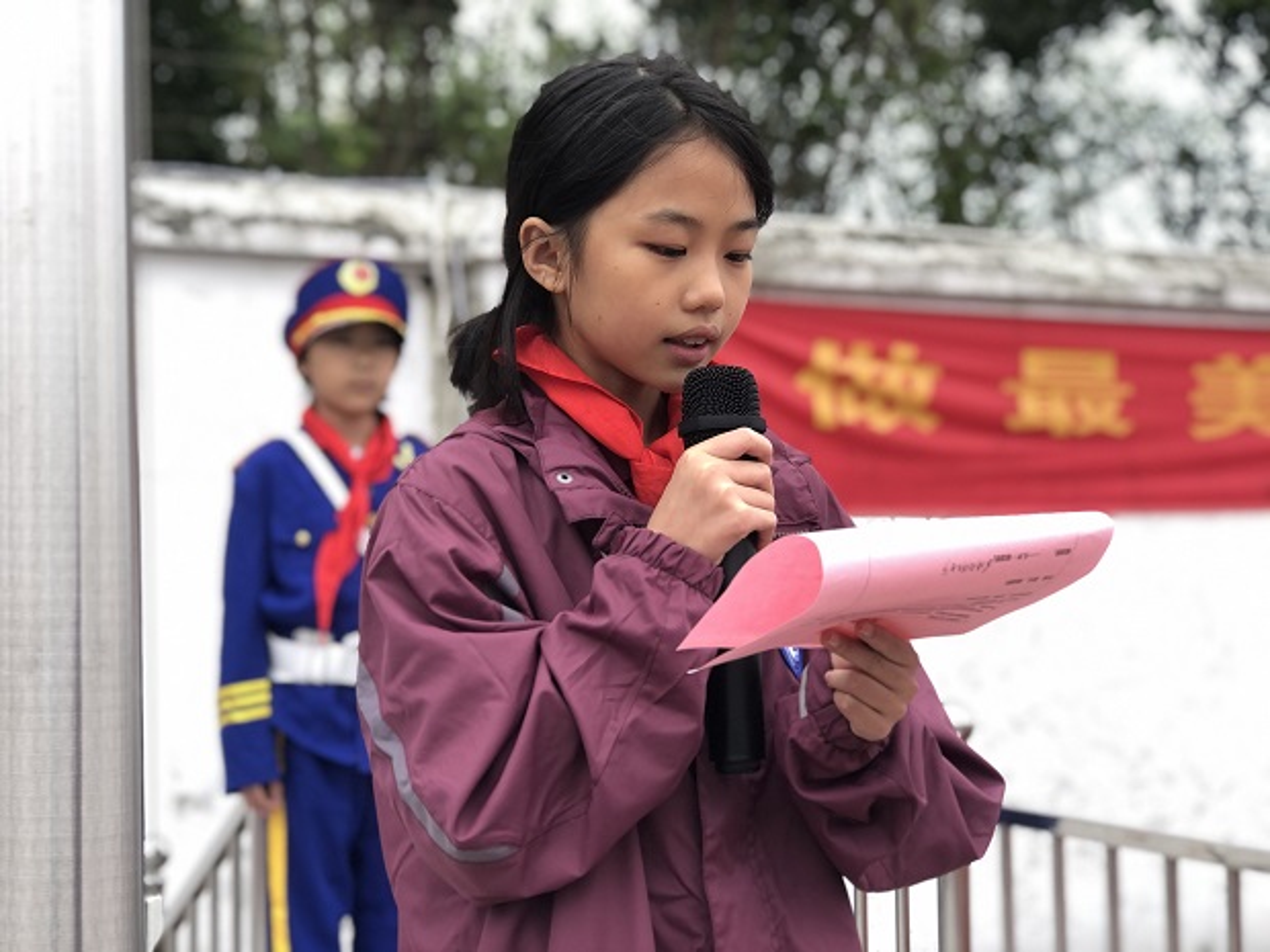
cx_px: 635
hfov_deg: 33.8
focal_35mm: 57
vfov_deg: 25.7
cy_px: 476
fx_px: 2091
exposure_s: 1/120
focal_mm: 6.6
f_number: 2.8
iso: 32
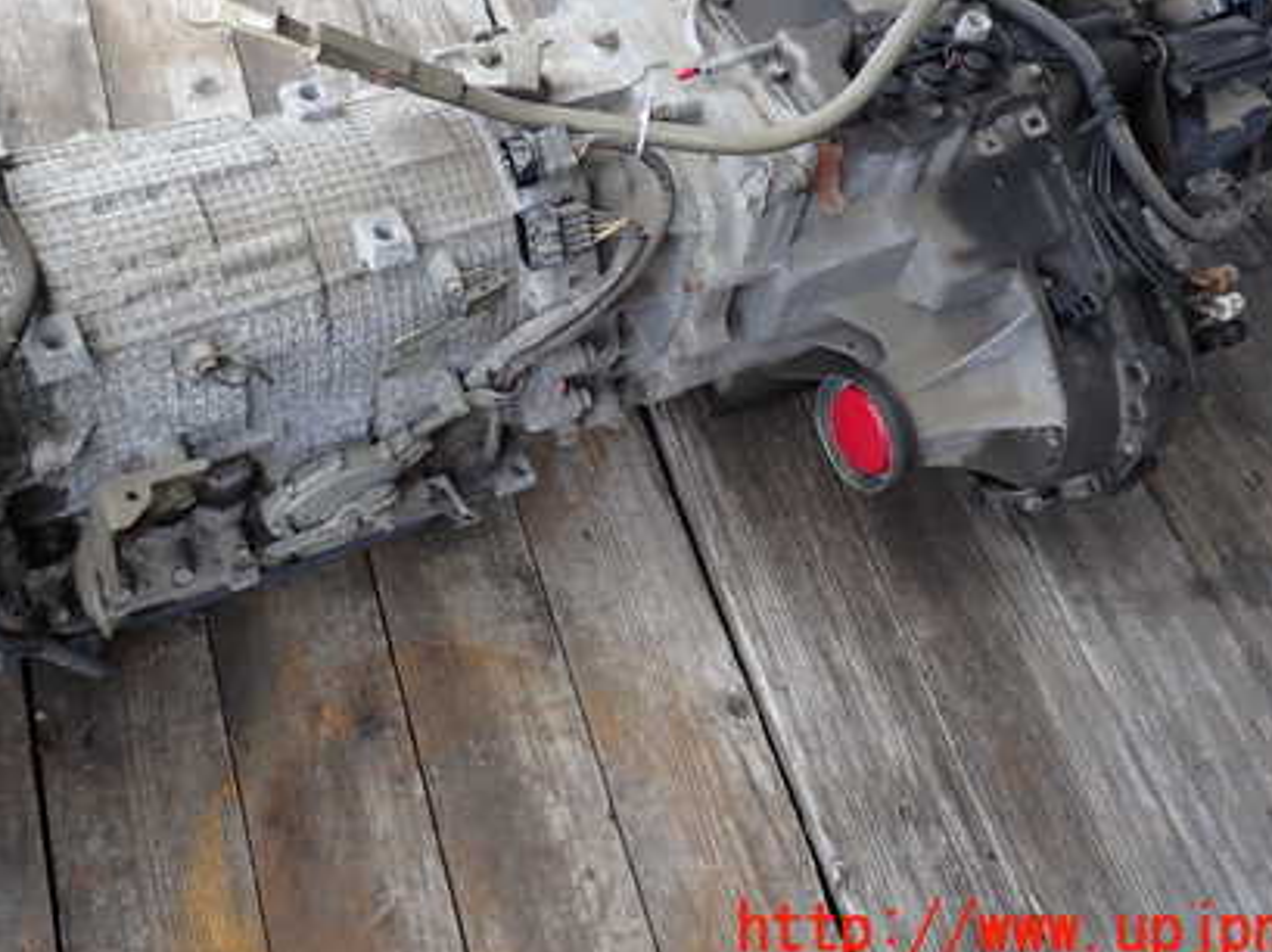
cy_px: 271
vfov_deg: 30.5
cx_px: 507
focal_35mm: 47
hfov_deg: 40.3
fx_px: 1726
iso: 100
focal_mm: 5.79
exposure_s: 1/60
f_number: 2.4
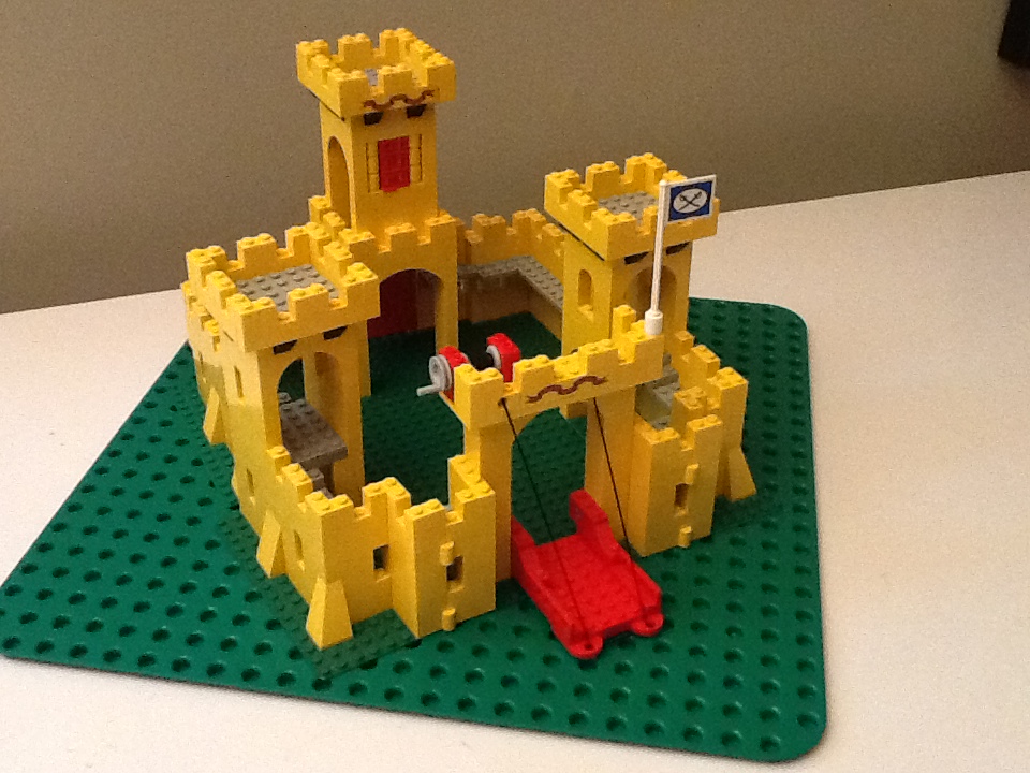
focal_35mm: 32
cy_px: 386
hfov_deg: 56.8
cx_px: 515
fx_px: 952
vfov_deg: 44.2
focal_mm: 2.03
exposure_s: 1/20
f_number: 2.4
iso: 400
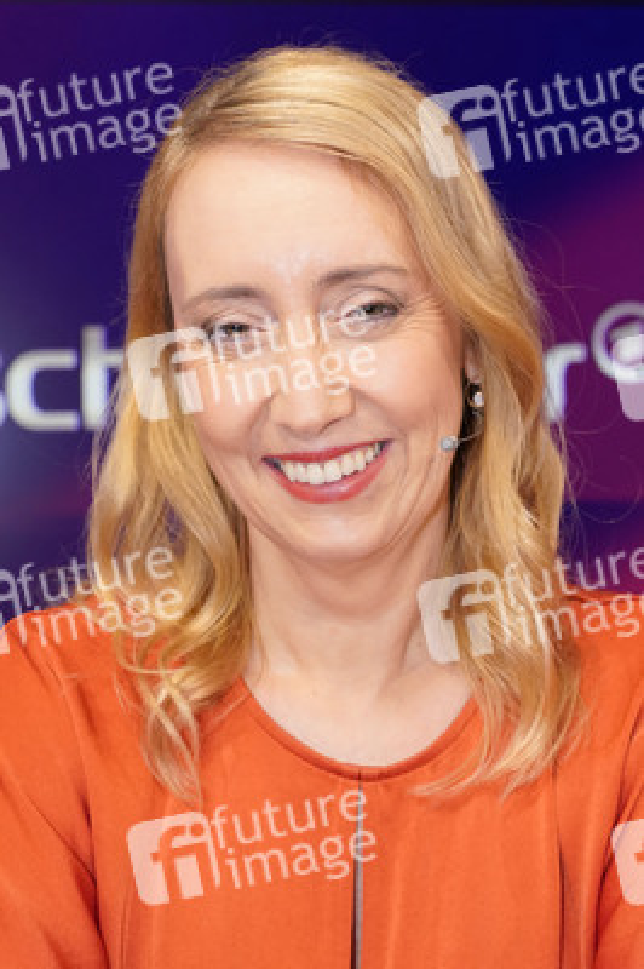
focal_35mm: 58
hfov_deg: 23.3
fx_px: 1559
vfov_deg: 34.5
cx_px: 322
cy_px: 484
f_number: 5.6
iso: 2000
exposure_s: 1/125
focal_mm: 58
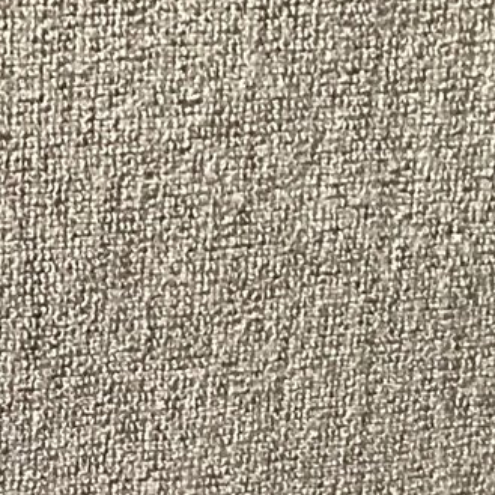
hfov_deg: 13.0
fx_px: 2038
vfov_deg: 12.8
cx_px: -282
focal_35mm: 126
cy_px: 837
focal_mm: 3.3
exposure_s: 1/40
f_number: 2.4
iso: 400
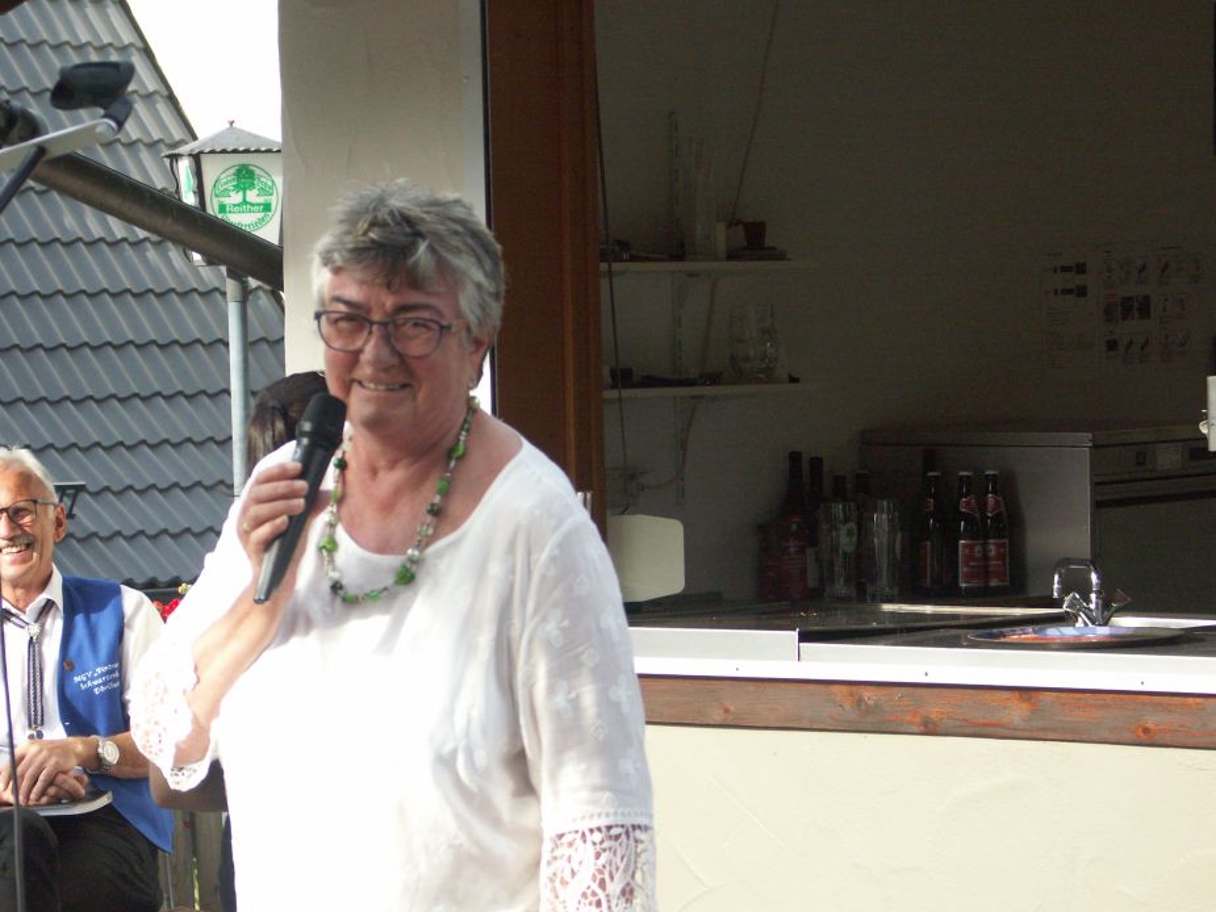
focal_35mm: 137
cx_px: 442
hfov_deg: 14.4
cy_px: 503
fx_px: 4813
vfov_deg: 10.8
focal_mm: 25.29
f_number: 3.5
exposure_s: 1/640
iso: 200
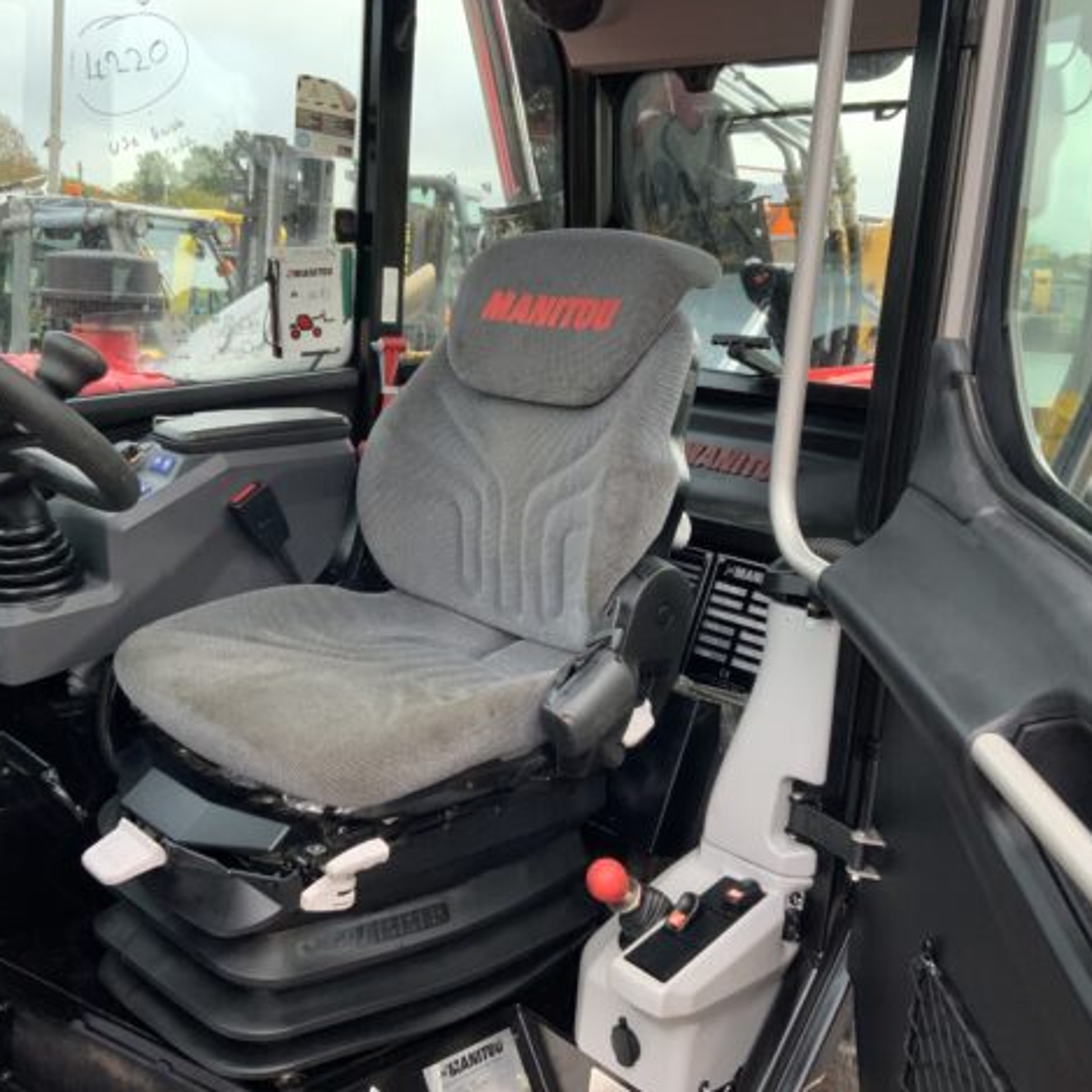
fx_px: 1249
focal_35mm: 35
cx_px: 547
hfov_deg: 47.2
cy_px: 538
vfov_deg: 47.2
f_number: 1.8
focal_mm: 3
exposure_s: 1/60
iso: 80
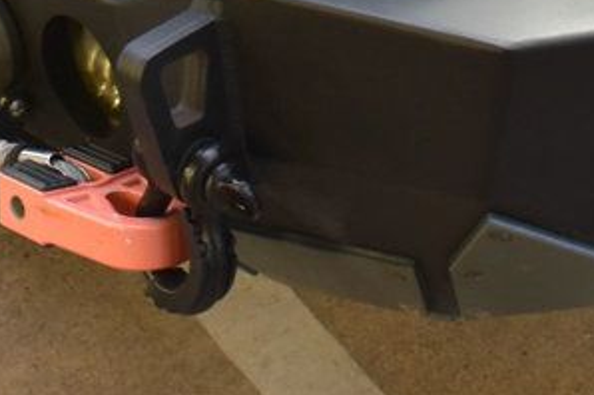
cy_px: -211
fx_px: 2209
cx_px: 319
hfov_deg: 15.3
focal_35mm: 134
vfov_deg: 9.9
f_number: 6.3
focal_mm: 26
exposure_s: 1/15
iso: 1250
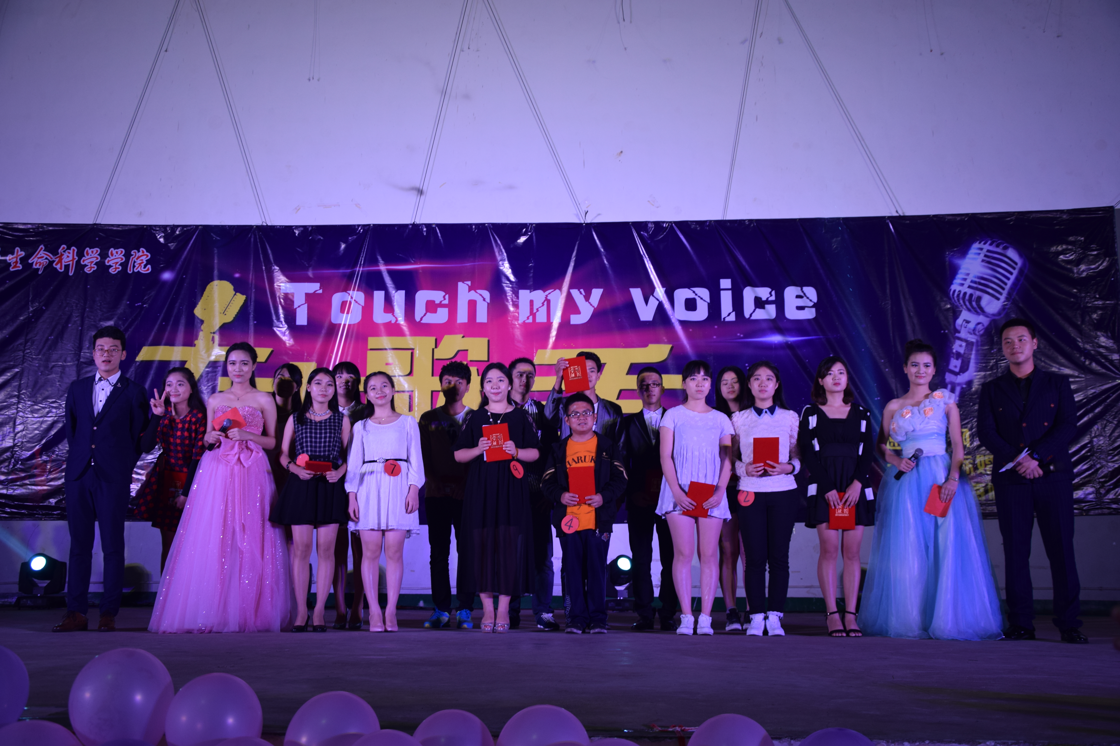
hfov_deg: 51.3
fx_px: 1167
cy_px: 373
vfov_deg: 35.5
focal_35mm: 38
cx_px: 560
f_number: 4
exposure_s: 1/60
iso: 400
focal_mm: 25
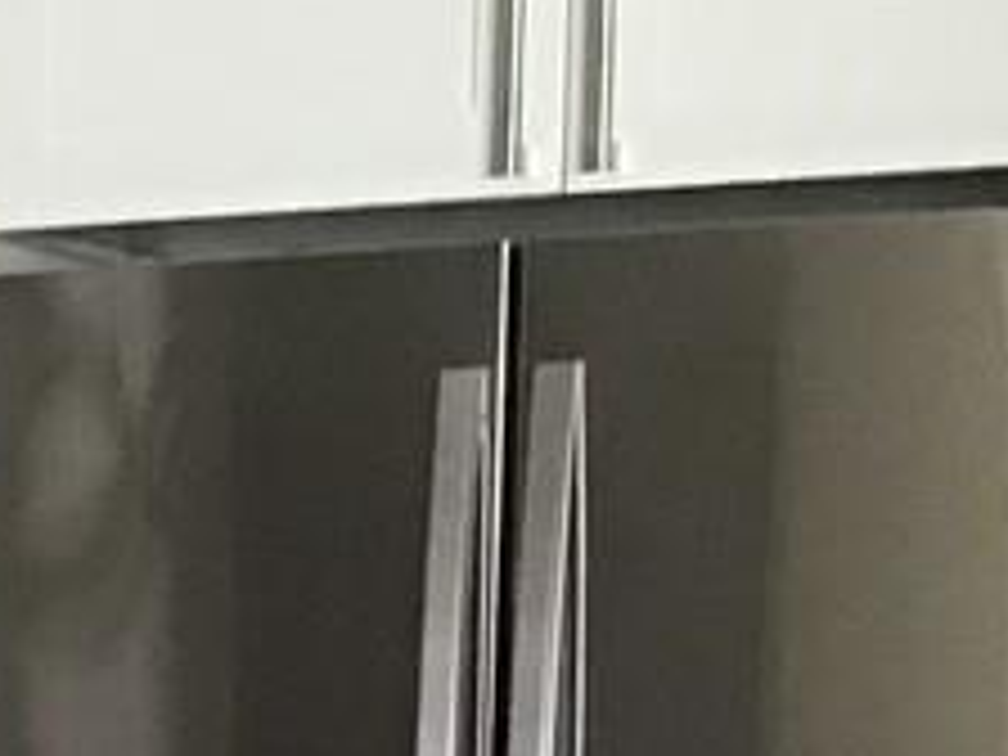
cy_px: 1674
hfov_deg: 7.8
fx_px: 6435
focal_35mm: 221
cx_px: -2007
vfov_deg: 6.5
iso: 50
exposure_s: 1/30
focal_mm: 3.3
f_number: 2.4
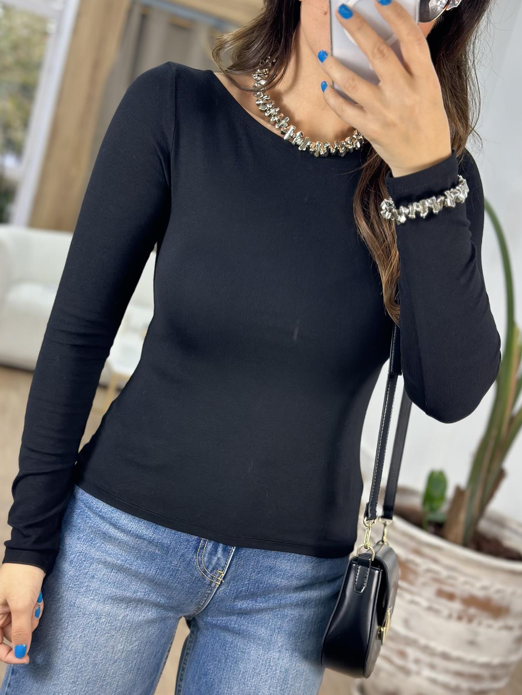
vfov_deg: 36.8
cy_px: 356
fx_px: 1045
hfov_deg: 28.0
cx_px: 246
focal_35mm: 52
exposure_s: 1/100
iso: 160
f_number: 1.78
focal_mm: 6.86
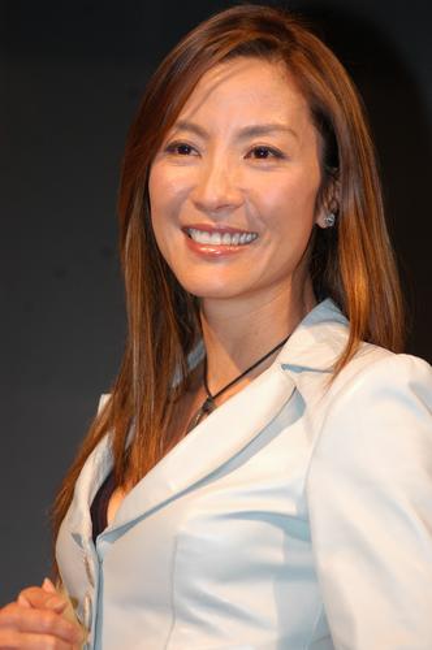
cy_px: 325
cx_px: 216
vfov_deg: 10.2
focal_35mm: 202
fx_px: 3655
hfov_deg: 6.8
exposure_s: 1/180
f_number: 2.8
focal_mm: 135
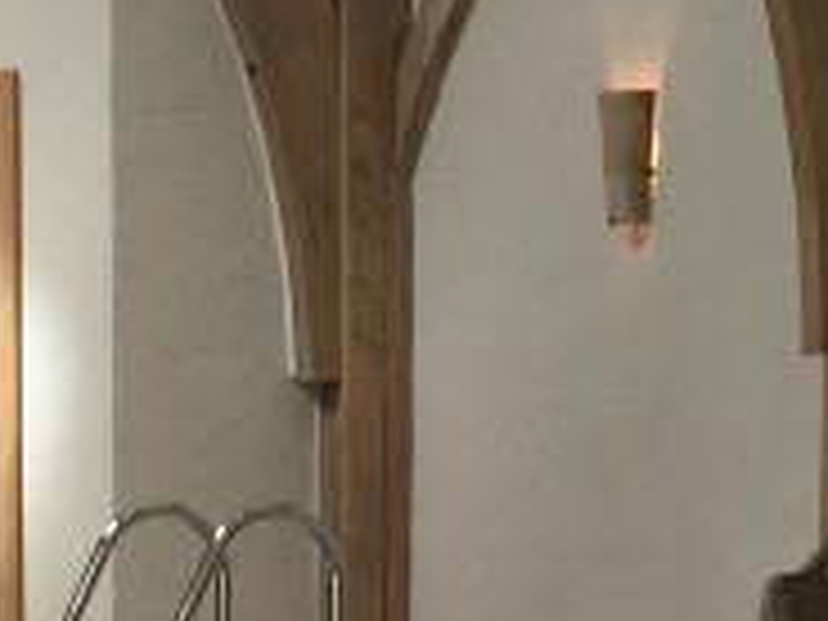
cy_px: 922
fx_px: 3851
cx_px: 315
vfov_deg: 9.0
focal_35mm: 161
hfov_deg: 12.3
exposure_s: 1/60
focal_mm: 4.15
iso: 40
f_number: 2.2
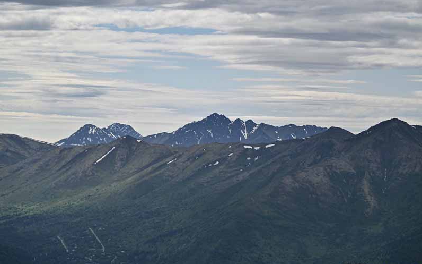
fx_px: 1414
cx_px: 212
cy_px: 131
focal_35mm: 123
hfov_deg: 17.0
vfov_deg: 10.6
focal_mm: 120
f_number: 6.3
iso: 100
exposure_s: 1/1250
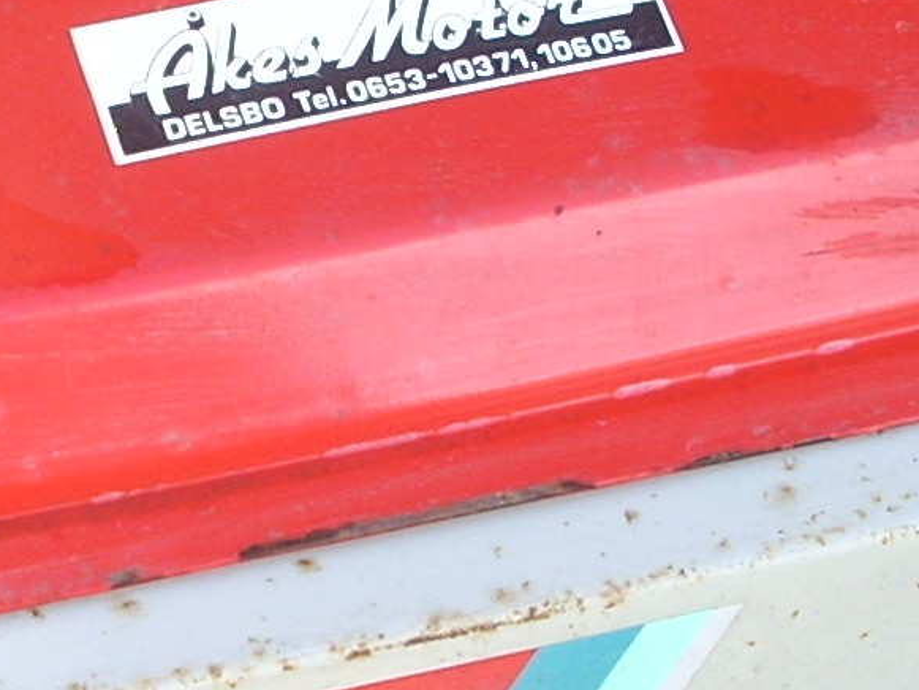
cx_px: 161
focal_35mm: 163
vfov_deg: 9.1
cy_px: 223
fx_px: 4328
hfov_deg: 12.1
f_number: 2.8
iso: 64
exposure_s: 1/115
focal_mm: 6.2
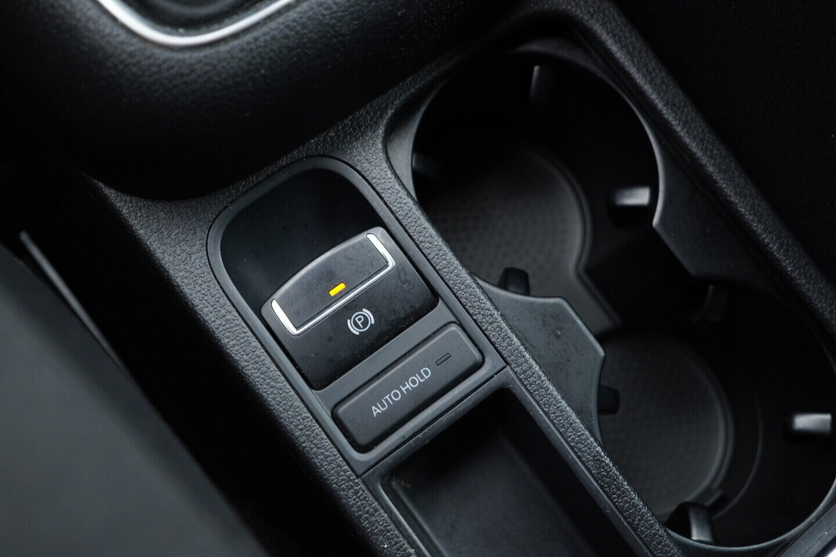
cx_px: 418
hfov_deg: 53.1
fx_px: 836
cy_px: 278
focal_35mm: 36
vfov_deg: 36.9
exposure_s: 1/40
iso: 320
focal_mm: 24
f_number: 2.8
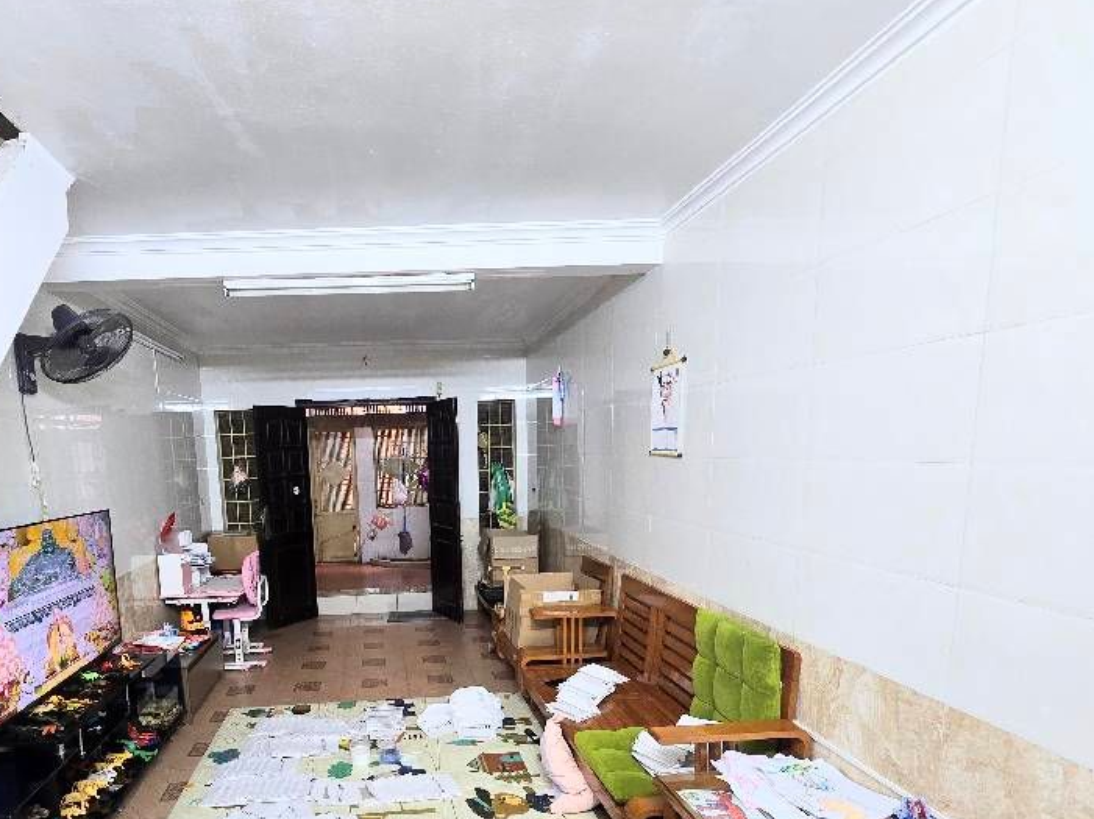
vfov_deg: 66.5
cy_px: 557
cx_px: 403
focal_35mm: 19
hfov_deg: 82.9
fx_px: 600
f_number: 2.2
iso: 160
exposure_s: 1/50
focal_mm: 2.2
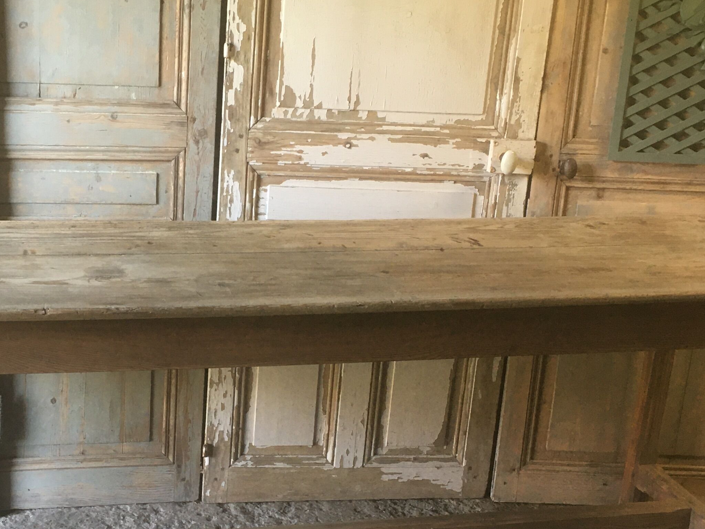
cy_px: 339
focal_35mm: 57
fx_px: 1161
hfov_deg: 33.4
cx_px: 226
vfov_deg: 25.6
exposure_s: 1/33
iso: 100
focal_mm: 4.15
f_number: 2.2
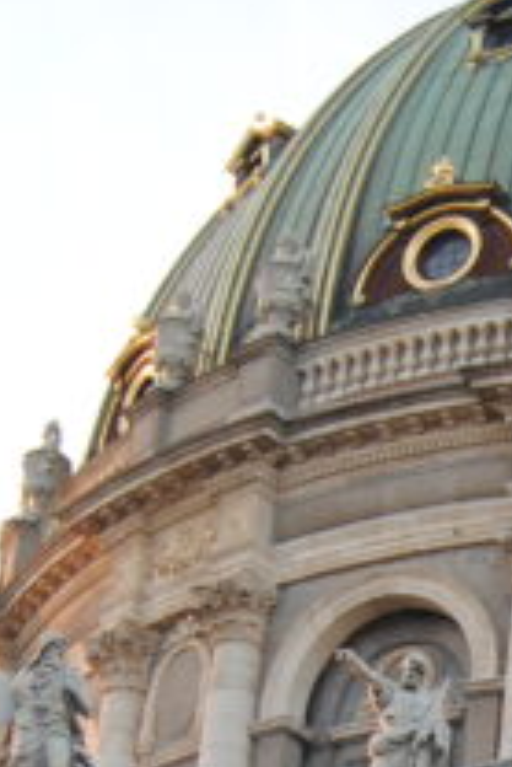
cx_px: 831
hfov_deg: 9.9
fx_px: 2832
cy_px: 889
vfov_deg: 14.9
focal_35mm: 133
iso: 200
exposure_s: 1/100
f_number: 5
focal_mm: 18
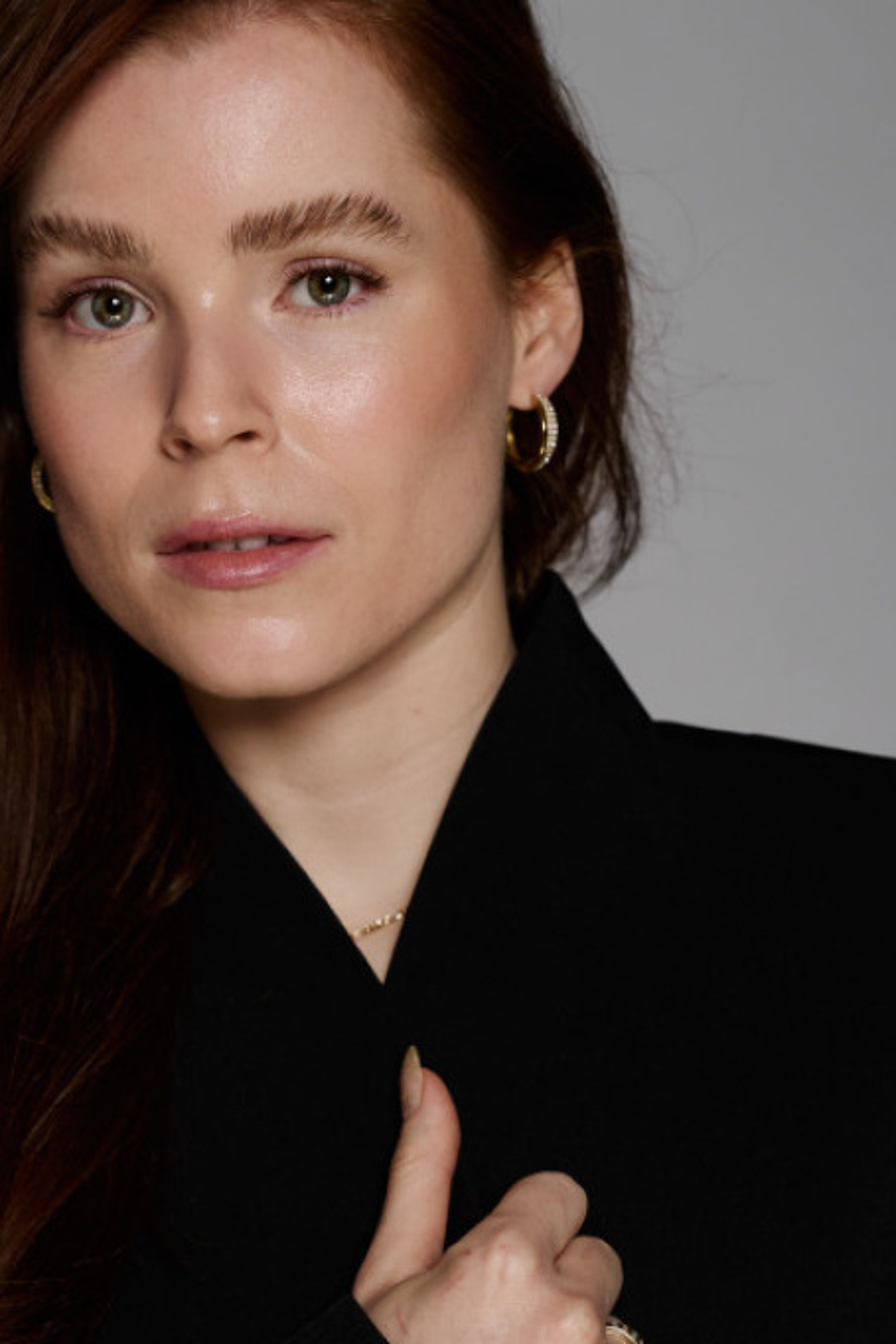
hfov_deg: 12.2
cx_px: 268
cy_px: 868
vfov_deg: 18.2
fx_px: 4196
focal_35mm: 112
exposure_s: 1/160
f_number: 5.6
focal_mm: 63.8
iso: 400
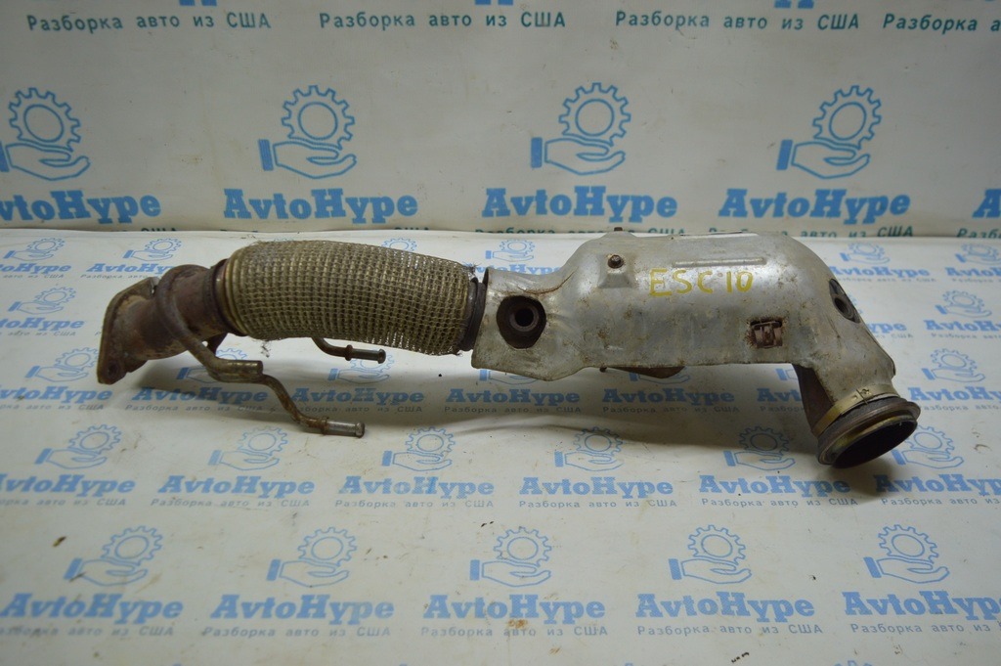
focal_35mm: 30
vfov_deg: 43.5
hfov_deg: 62.0
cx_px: 500
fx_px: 833
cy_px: 333
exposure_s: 1/125
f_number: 3.5
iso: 400
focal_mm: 20
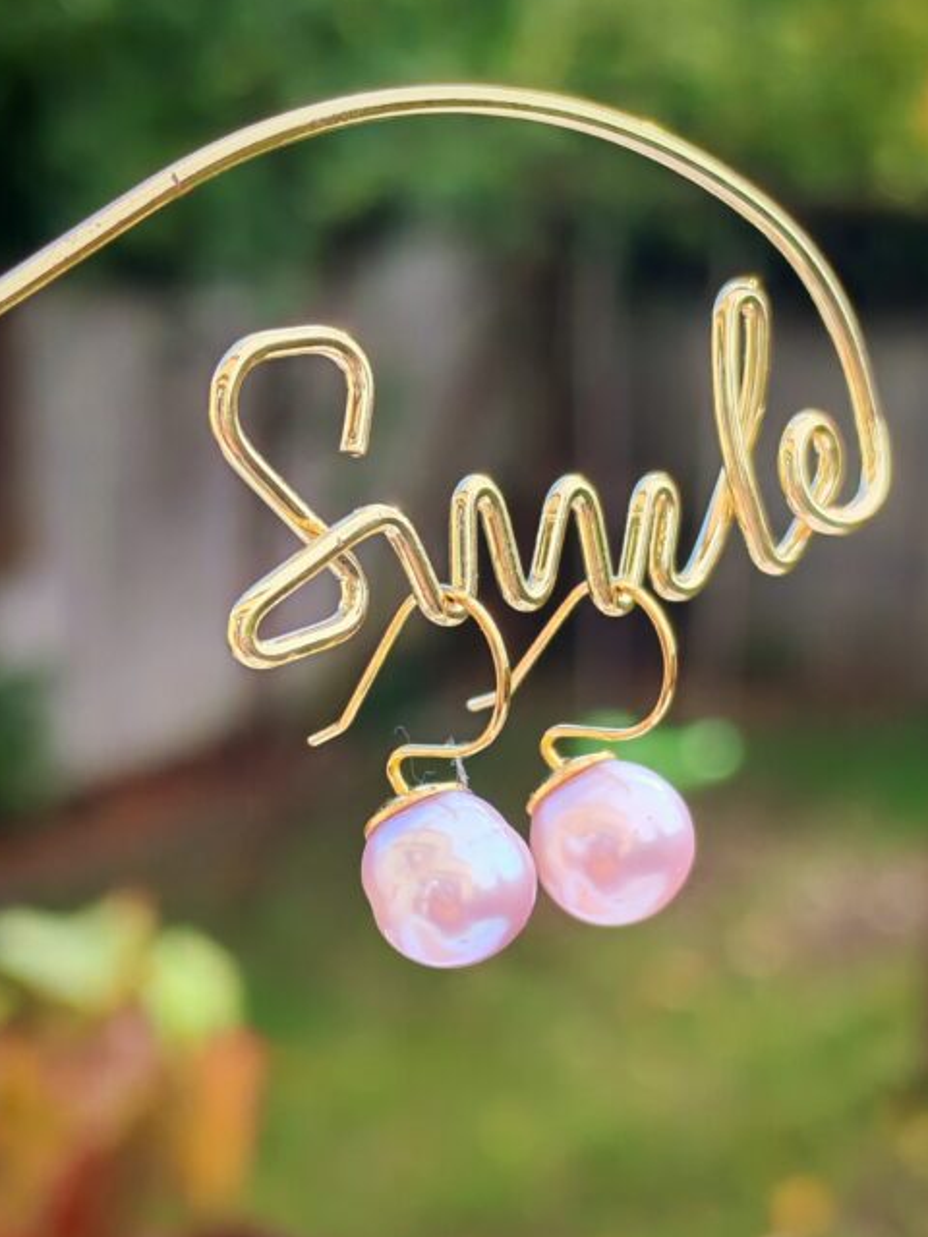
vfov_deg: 23.0
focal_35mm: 85
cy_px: 729
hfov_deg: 17.4
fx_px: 3038
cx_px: 495
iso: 50
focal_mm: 5.52
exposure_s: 1/430
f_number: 1.95
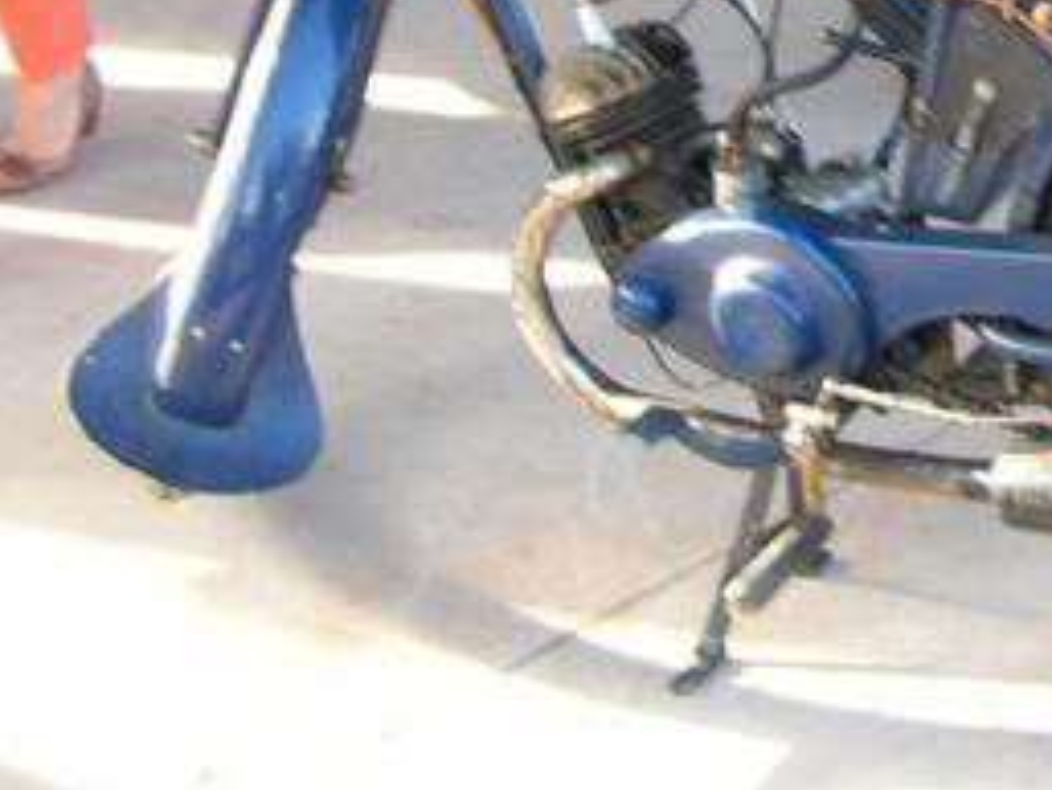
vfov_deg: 16.2
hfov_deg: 20.8
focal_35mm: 87
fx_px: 2645
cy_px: -184
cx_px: 1298
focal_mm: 5.8
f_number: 2.8
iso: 50
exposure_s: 1/35.2
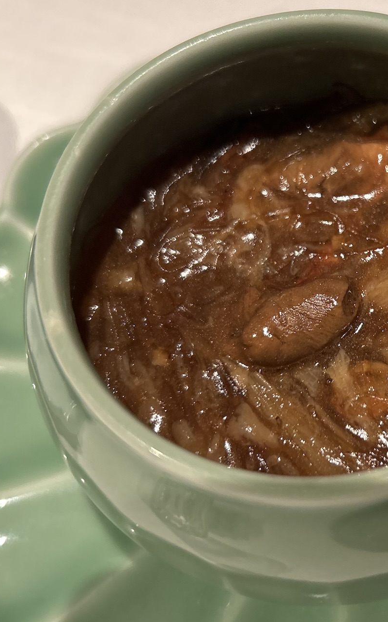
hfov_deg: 28.7
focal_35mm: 43
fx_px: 728
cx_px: 347
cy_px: 292
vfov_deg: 46.2
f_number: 1.5
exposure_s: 1/50
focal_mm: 5.7
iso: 200
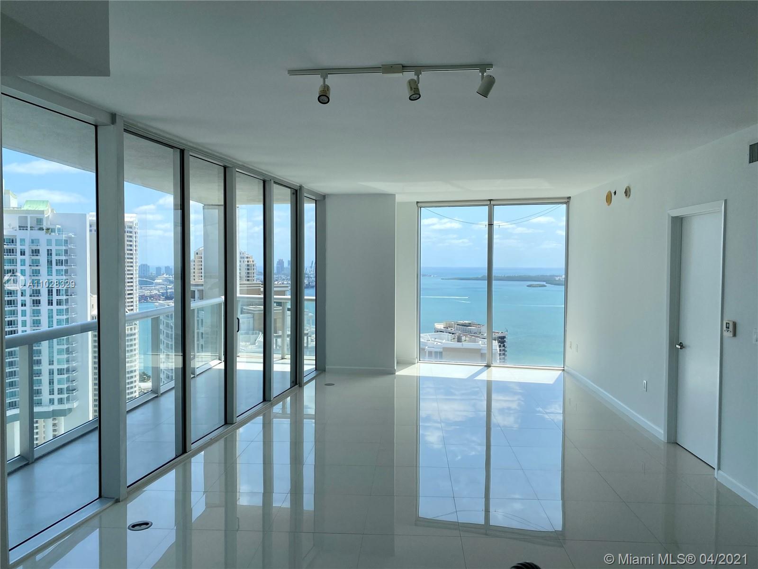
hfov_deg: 67.3
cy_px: 284
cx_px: 379
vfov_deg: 53.1
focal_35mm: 26
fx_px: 569
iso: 32
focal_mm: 4.25
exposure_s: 1/1016
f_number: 1.8
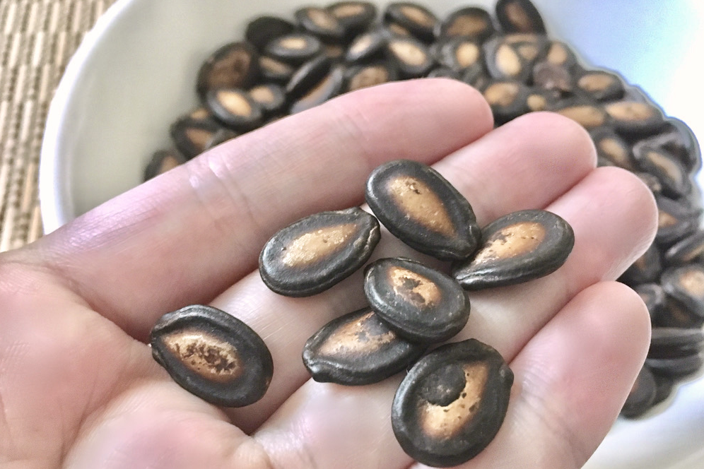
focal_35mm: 31
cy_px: 268
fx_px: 606
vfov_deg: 42.2
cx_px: 352
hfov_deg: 60.3
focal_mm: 4.15
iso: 640
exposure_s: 1/15
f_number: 2.2
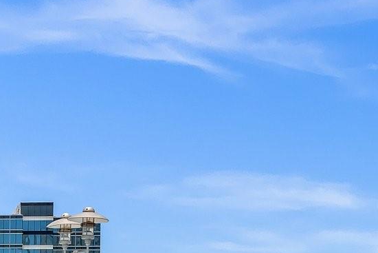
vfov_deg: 14.1
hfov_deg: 18.6
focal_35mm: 93
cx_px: -236
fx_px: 977
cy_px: 340
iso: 200
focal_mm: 25
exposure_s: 1/1000
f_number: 8
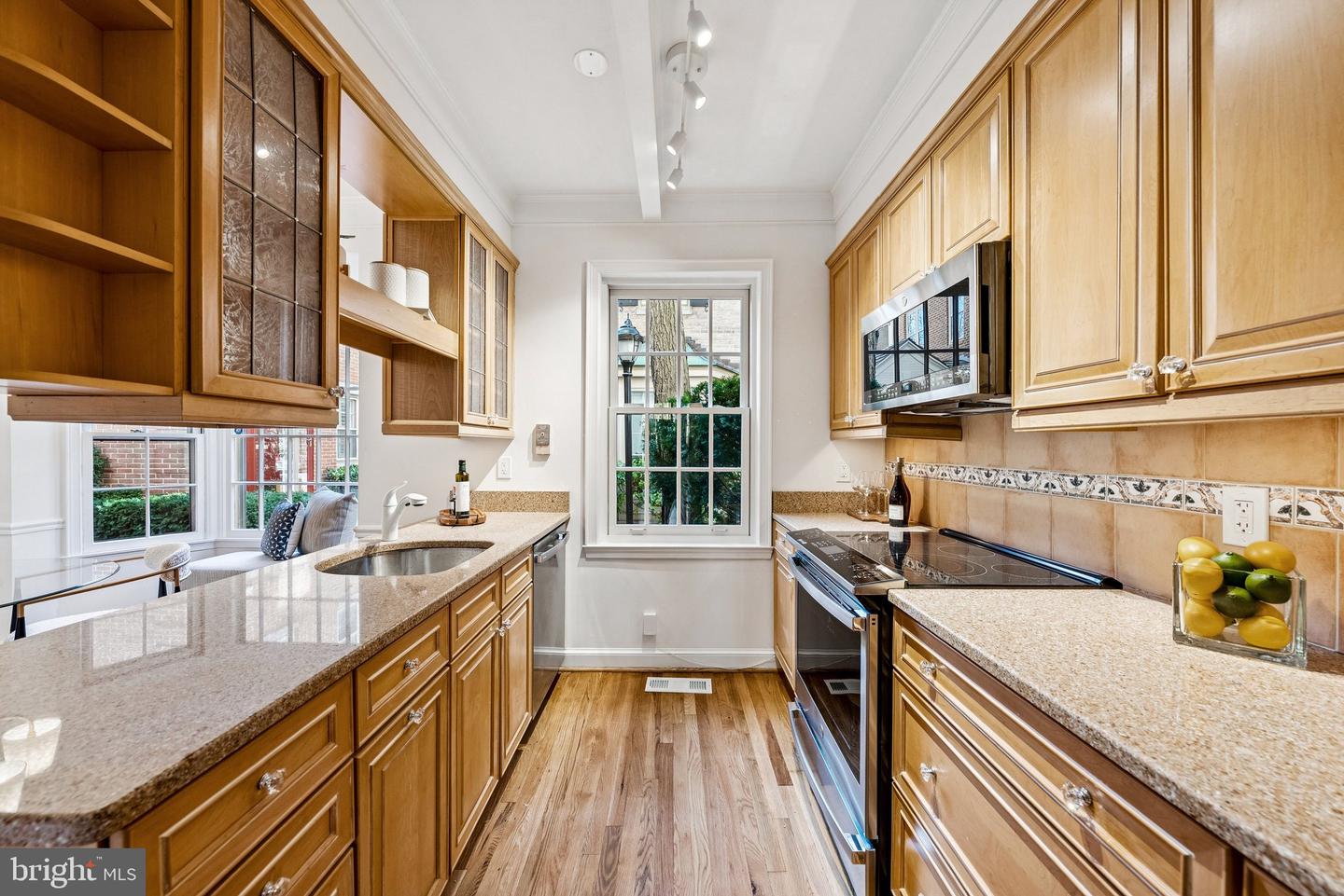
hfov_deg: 108.3
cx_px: 672
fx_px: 485
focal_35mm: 13
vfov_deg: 85.5
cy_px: 448
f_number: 7.1
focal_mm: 13
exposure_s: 1/13
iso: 640
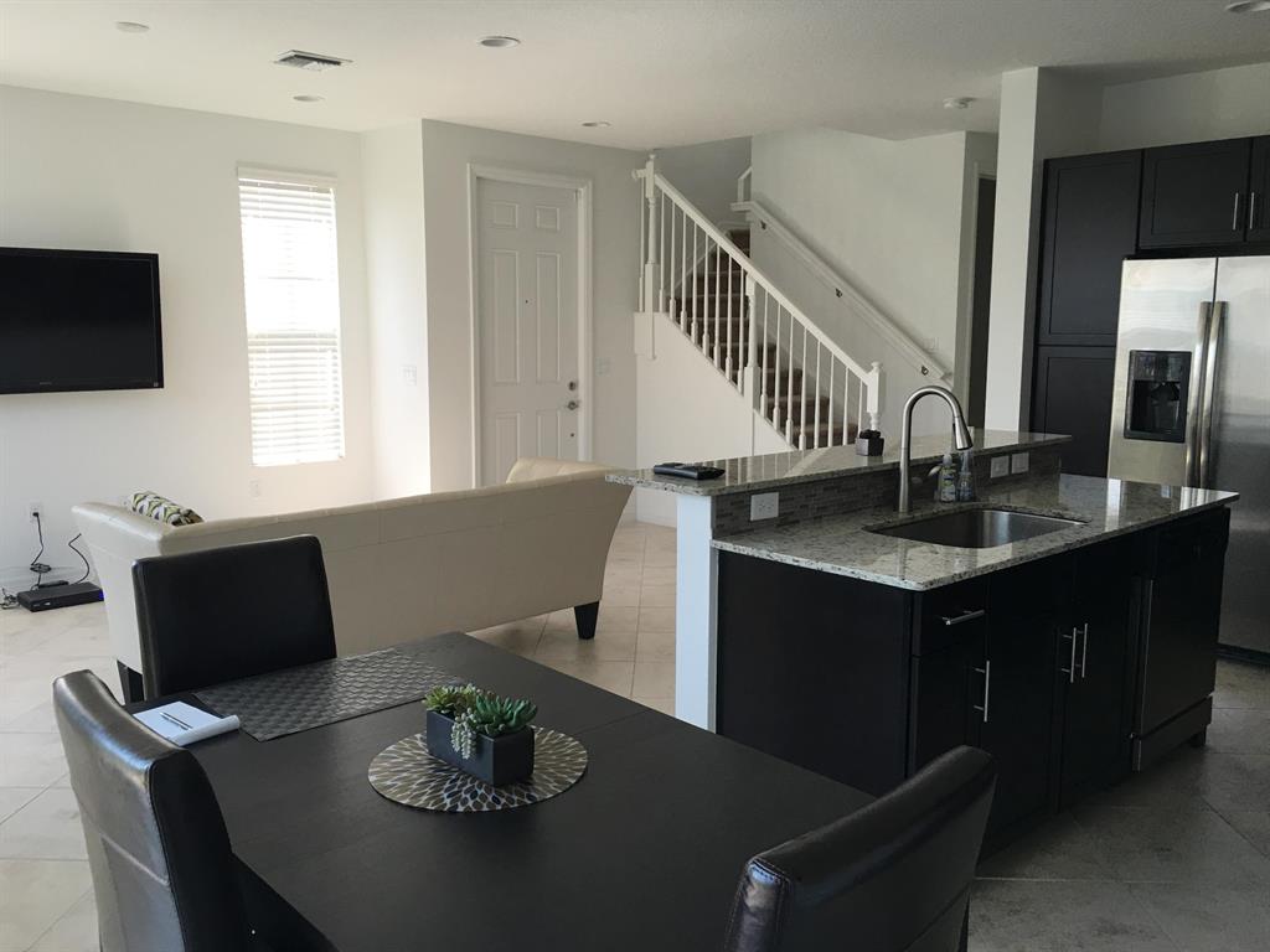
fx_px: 1064
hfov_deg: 61.7
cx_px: 635
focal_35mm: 29
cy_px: 476
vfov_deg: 48.2
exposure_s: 1/40
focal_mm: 4.15
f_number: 2.2
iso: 32
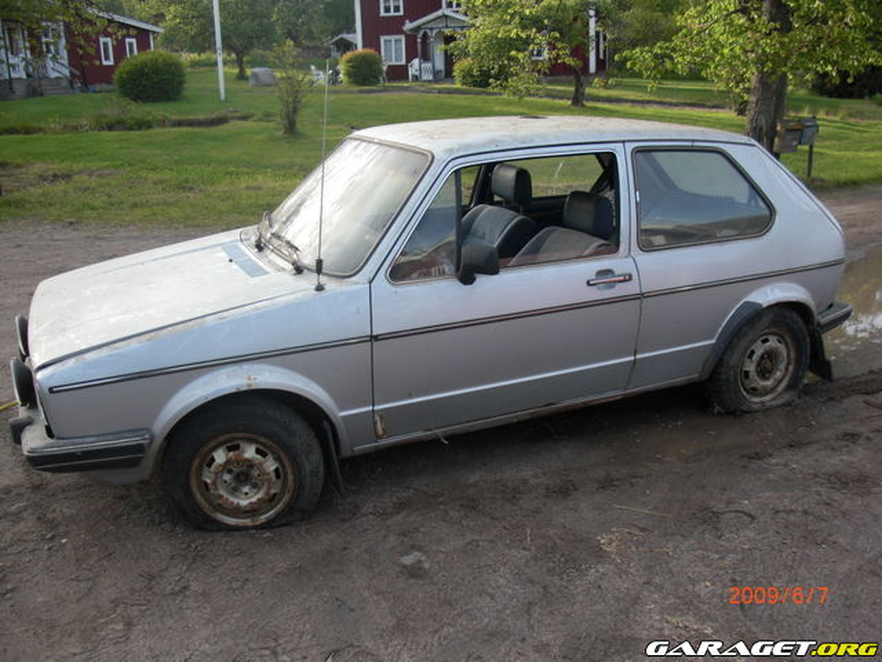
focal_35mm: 36
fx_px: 917
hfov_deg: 51.4
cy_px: 331
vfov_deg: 39.7
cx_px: 441
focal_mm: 6.3
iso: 50
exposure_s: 1/200
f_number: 2.8
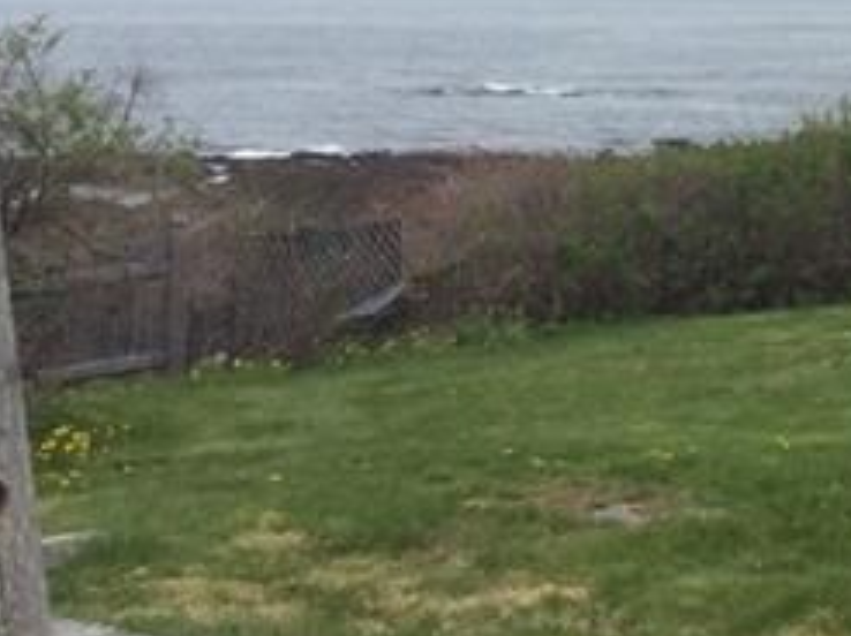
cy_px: 102
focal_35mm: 104
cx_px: 1176
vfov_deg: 14.1
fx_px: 2554
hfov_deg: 17.5
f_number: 2.4
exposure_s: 1/1684
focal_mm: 3.3
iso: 32
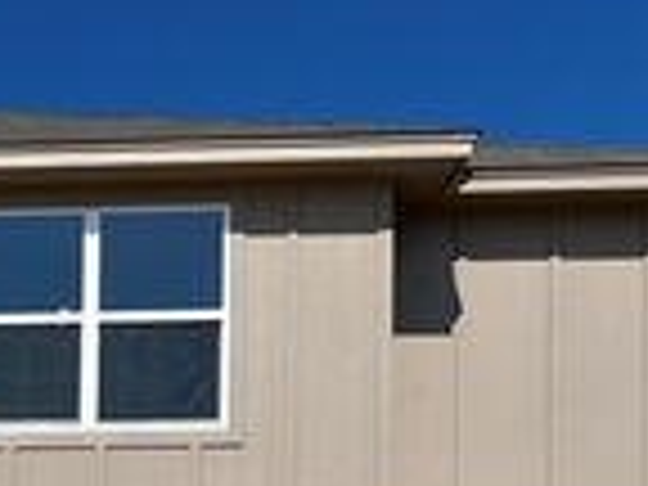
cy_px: 722
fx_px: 1685
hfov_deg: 20.2
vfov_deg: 15.2
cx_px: -162
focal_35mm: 90
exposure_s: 1/12658
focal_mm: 5.7
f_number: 1.5
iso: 50
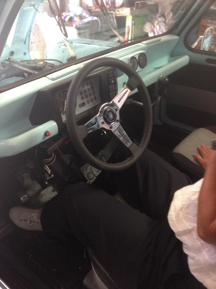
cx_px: 108
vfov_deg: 55.4
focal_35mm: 33
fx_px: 275
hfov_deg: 42.9
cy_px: 144
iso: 160
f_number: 2.4
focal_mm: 4.12
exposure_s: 1/20
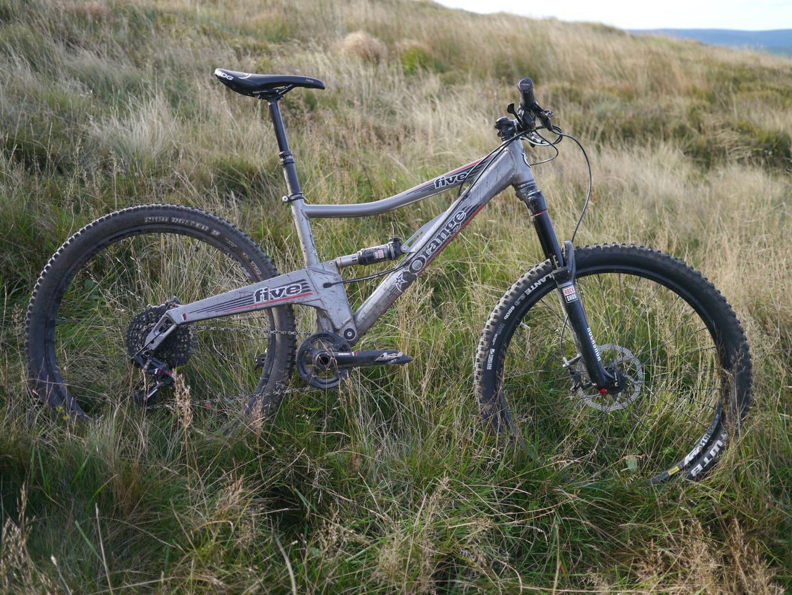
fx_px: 916
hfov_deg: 46.8
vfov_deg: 36.0
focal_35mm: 40
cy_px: 298
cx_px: 396
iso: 160
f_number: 1.8
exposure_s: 1/1000
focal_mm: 20
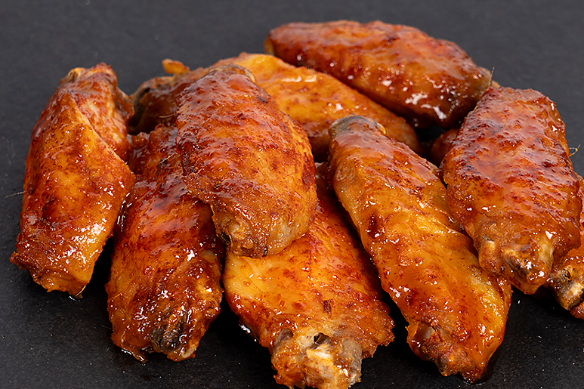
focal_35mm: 163
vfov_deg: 8.4
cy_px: 211
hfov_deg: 12.6
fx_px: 2643
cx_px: 331
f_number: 8
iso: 100
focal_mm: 105
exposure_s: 1/160
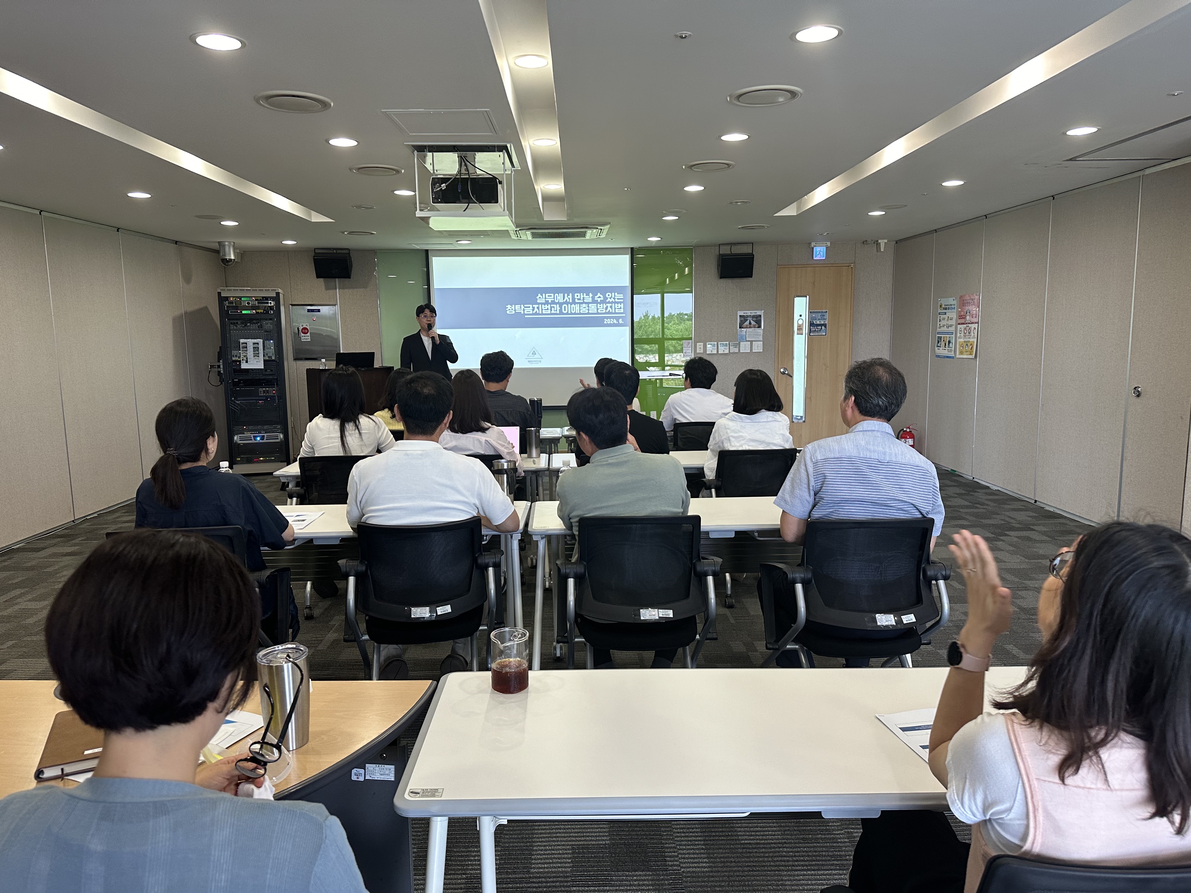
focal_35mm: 24
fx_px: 826
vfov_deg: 56.8
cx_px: 596
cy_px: 446
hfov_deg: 71.6
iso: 160
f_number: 1.78
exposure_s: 1/120
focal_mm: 6.86
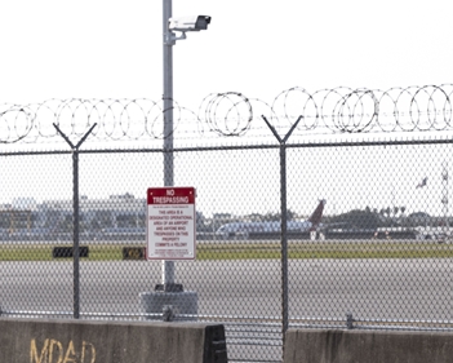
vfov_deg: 8.0
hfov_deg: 9.2
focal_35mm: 194
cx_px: 973
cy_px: 254
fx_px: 2596
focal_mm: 37.7
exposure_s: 1/250
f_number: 5
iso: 100
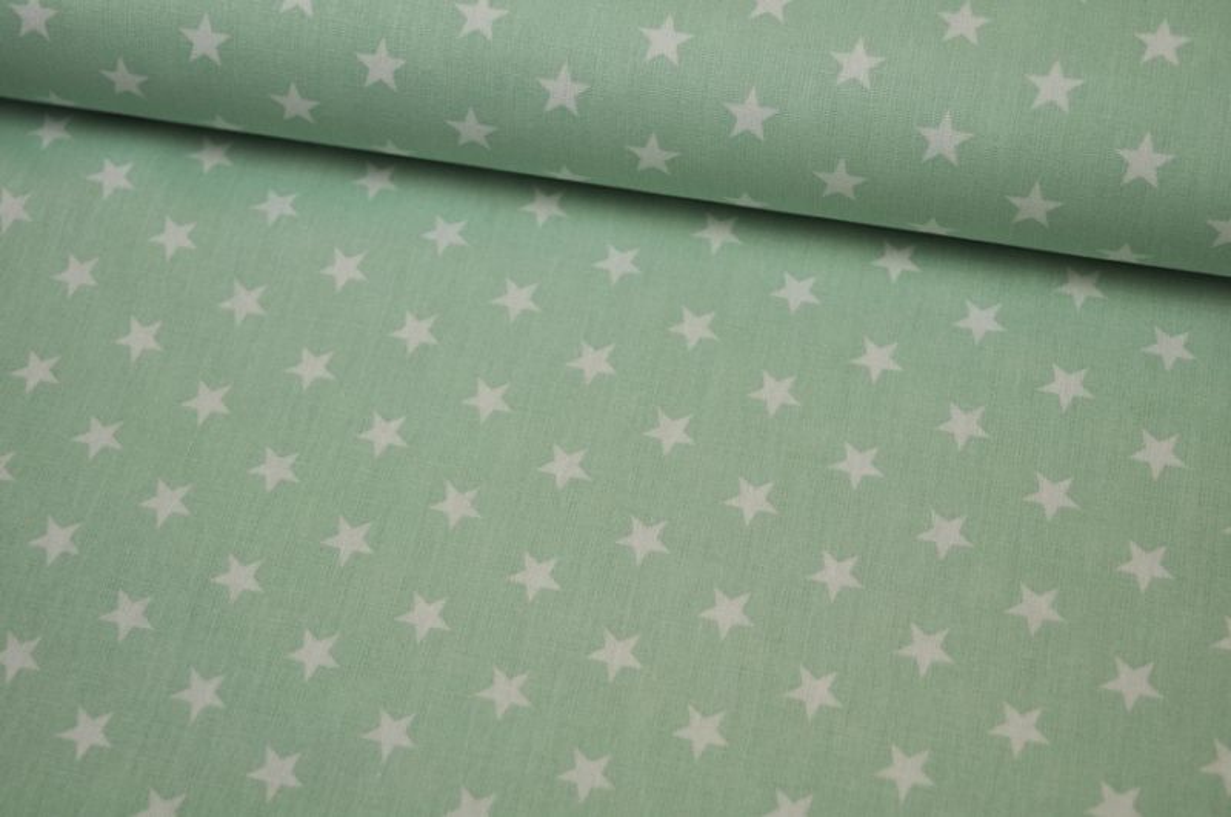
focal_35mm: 63
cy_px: 408
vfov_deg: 21.5
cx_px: 616
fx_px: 2151
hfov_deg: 31.9
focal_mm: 42
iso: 220
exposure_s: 1/125
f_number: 5.6
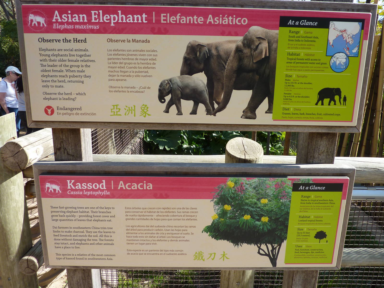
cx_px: 192
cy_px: 144
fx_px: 277
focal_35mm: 25
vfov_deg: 54.9
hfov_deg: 69.4
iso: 80
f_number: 4
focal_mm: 4.1
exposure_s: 1/200
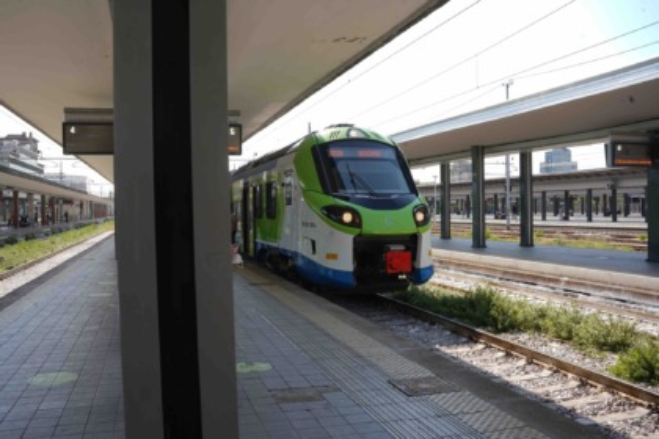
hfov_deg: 54.4
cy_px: 220
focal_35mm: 35
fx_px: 641
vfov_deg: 37.9
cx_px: 330
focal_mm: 35
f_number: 13
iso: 64
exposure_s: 1/40
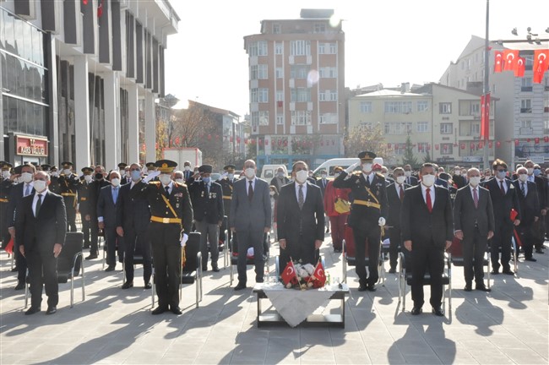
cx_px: 274
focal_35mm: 51
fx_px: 777
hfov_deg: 38.9
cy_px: 182
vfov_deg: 26.4
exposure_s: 1/200
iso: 1600
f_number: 29
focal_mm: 34
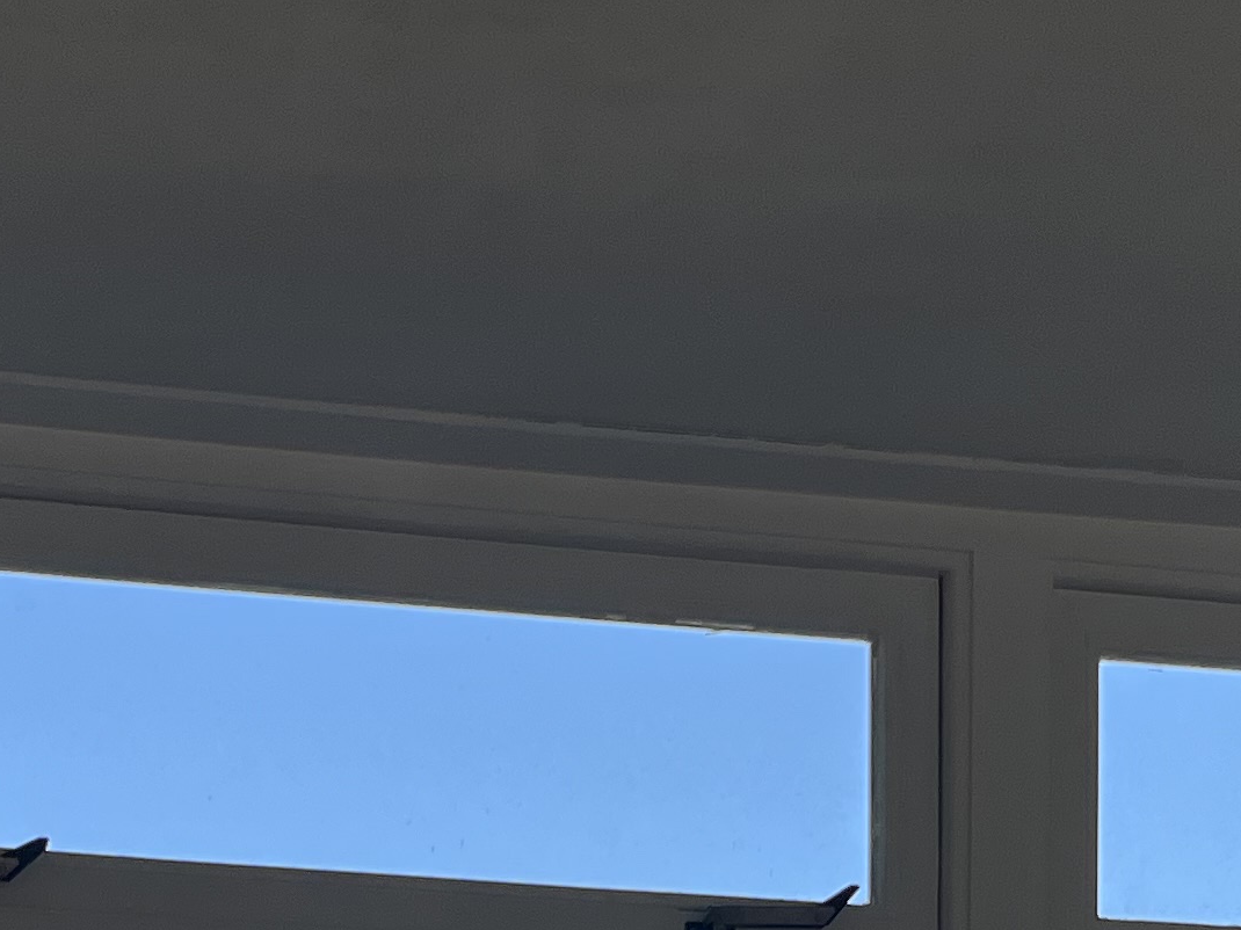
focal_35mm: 98
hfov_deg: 20.0
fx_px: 3513
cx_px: 470
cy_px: 1415
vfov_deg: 14.1
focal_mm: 5.1
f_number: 1.6
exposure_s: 1/1279
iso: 50
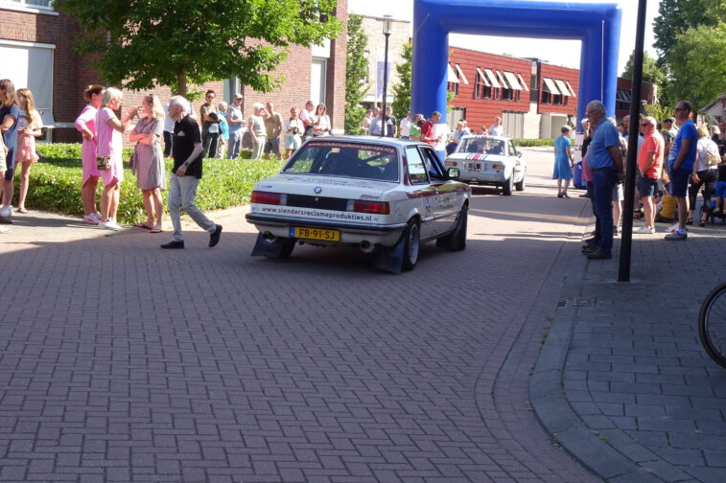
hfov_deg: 35.1
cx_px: 360
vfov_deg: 23.7
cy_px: 209
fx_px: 1149
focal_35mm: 57
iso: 80
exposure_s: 1/160
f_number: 4.5
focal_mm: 9.18
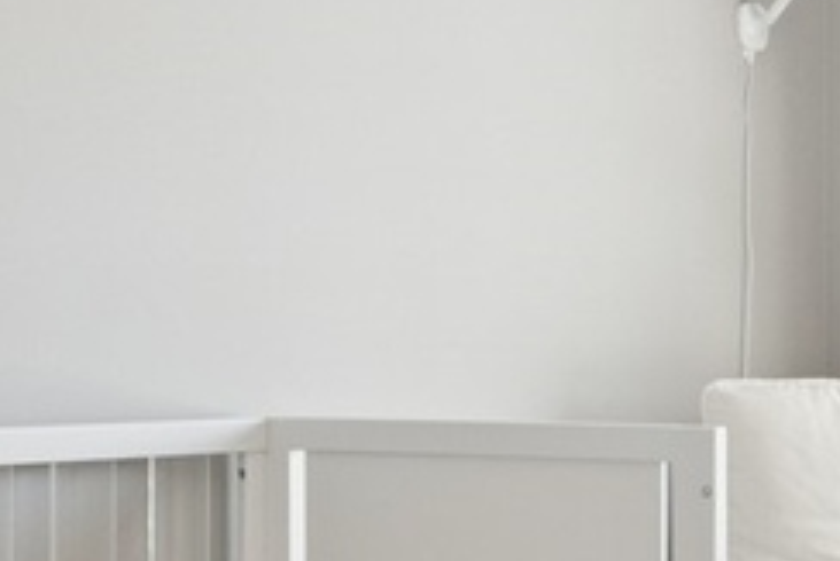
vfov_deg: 12.8
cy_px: 523
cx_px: 1065
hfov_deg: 18.1
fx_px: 2475
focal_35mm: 106
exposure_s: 1/60
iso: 400
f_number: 8
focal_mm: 16
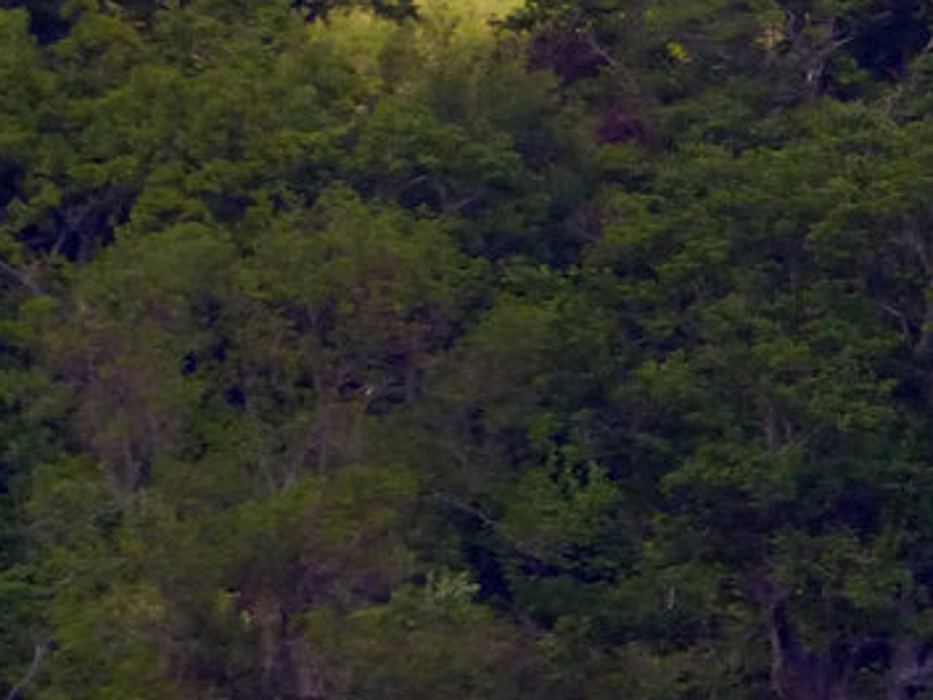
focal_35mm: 1440
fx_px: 38825
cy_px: 58
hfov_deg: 1.4
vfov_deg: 1.0
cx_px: 1425
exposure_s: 1/400
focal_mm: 69.3
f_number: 4
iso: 250
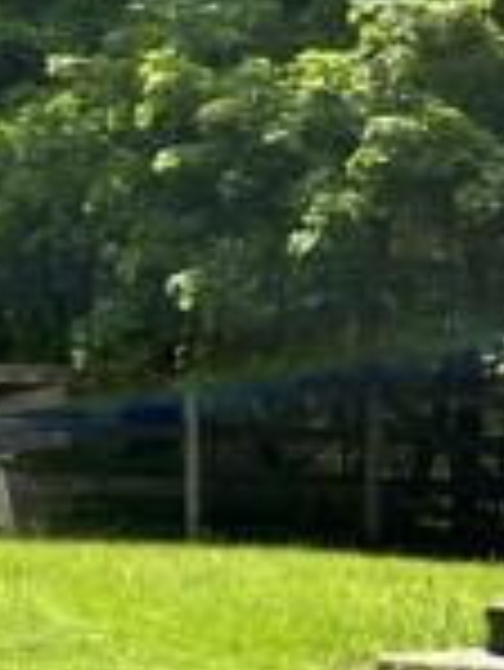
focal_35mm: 149
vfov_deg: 13.2
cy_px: 310
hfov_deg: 8.3
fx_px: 2888
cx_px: -1069
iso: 50
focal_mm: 5.7
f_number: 1.5
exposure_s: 1/1575
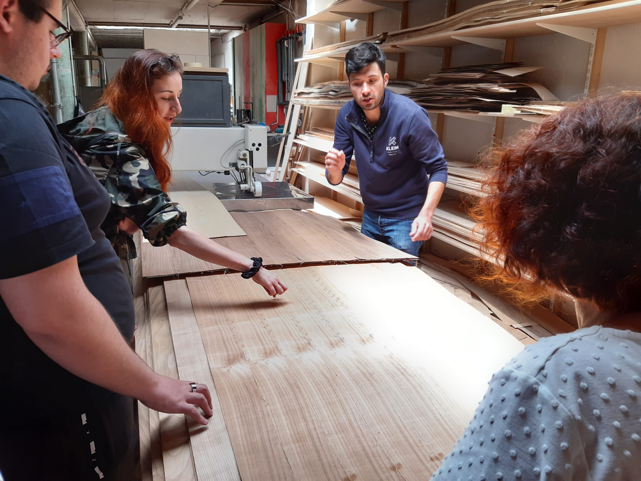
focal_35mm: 26
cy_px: 240
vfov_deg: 53.1
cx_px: 320
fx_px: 481
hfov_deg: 67.3
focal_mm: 3.92
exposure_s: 1/100
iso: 40
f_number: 1.7
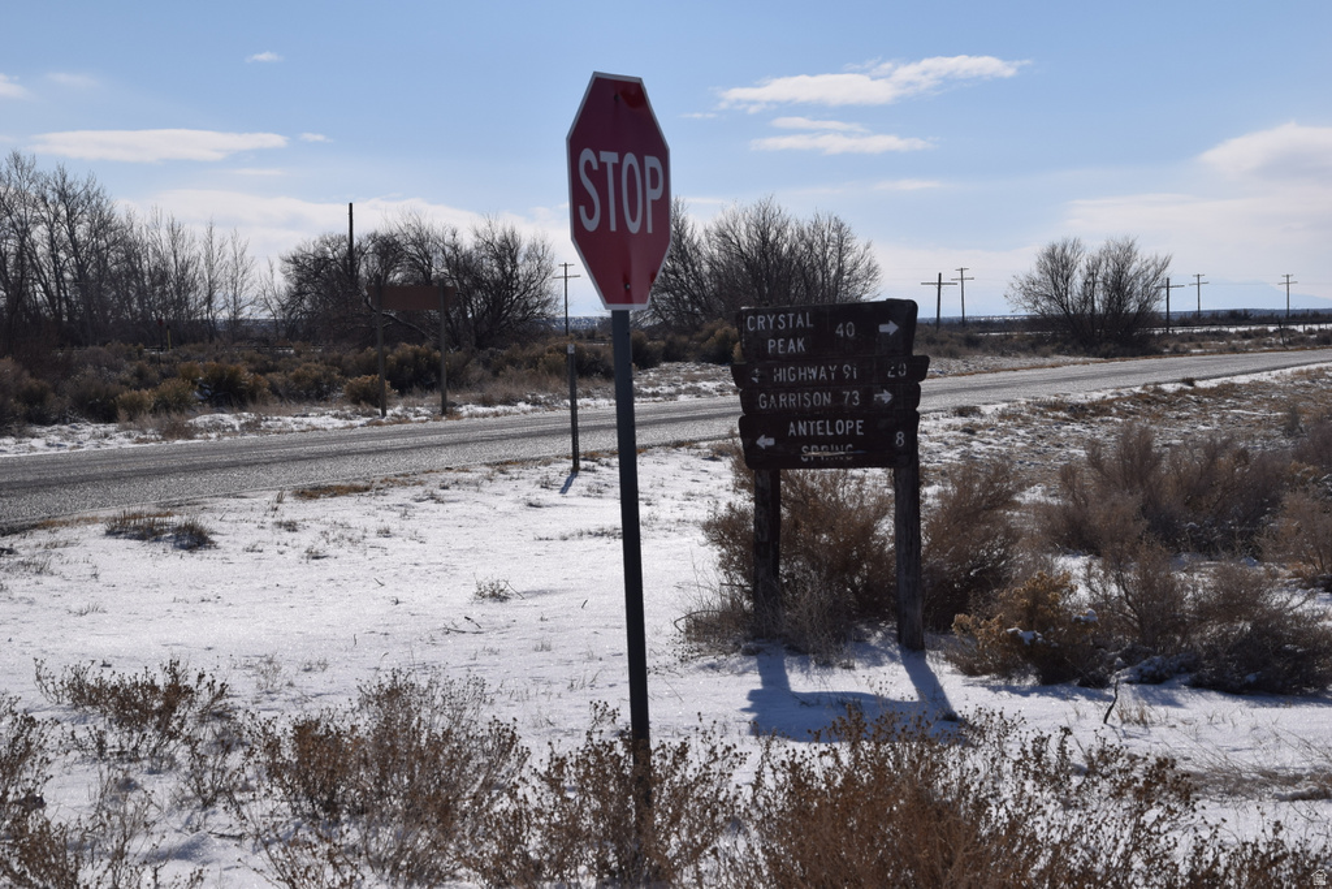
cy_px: 444
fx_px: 3330
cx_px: 666
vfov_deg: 15.2
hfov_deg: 22.6
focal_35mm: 90
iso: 200
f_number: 13
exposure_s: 1/1000
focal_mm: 60
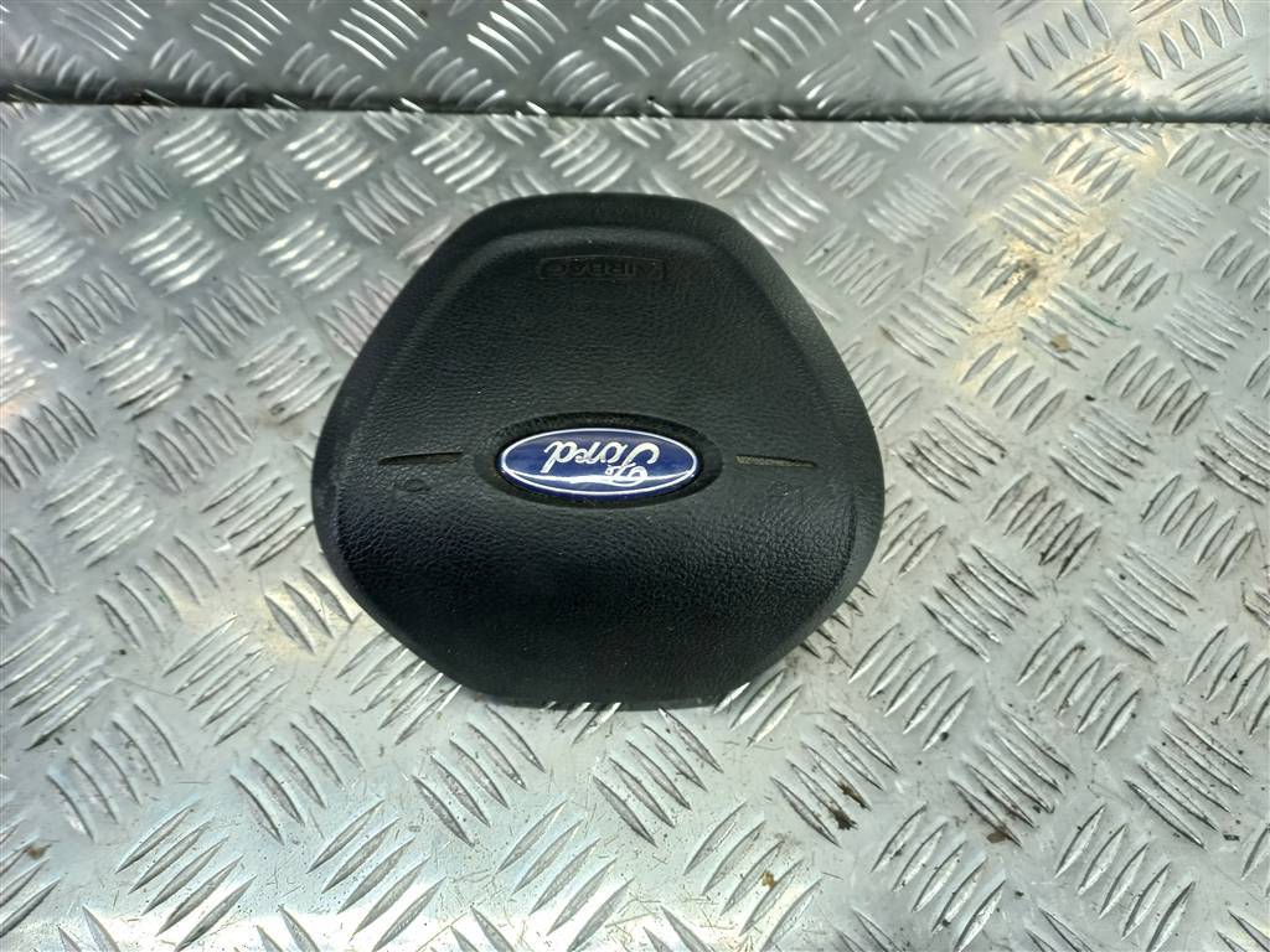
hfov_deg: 69.4
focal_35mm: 25
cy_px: 476
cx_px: 635
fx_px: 917
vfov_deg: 54.9
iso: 80
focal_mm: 4.6
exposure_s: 1/60
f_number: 1.8
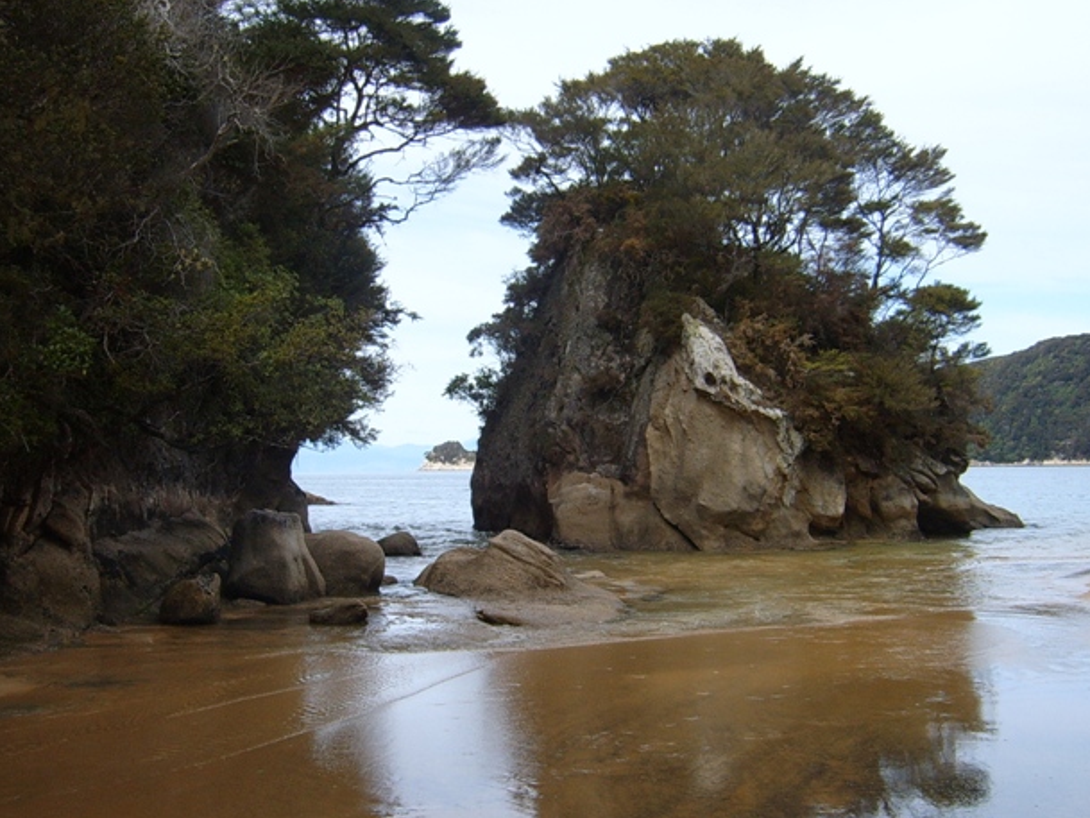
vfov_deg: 31.5
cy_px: 483
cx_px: 501
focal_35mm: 46
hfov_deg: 41.2
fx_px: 1449
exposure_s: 1/250
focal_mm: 5.8
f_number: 5.8
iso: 50
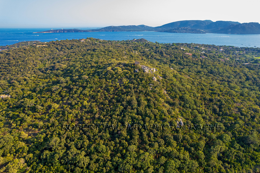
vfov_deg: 55.1
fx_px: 166
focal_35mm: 23
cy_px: 87
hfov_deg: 76.1
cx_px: 135
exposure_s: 1/730
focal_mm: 8.4
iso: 110
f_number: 2.8
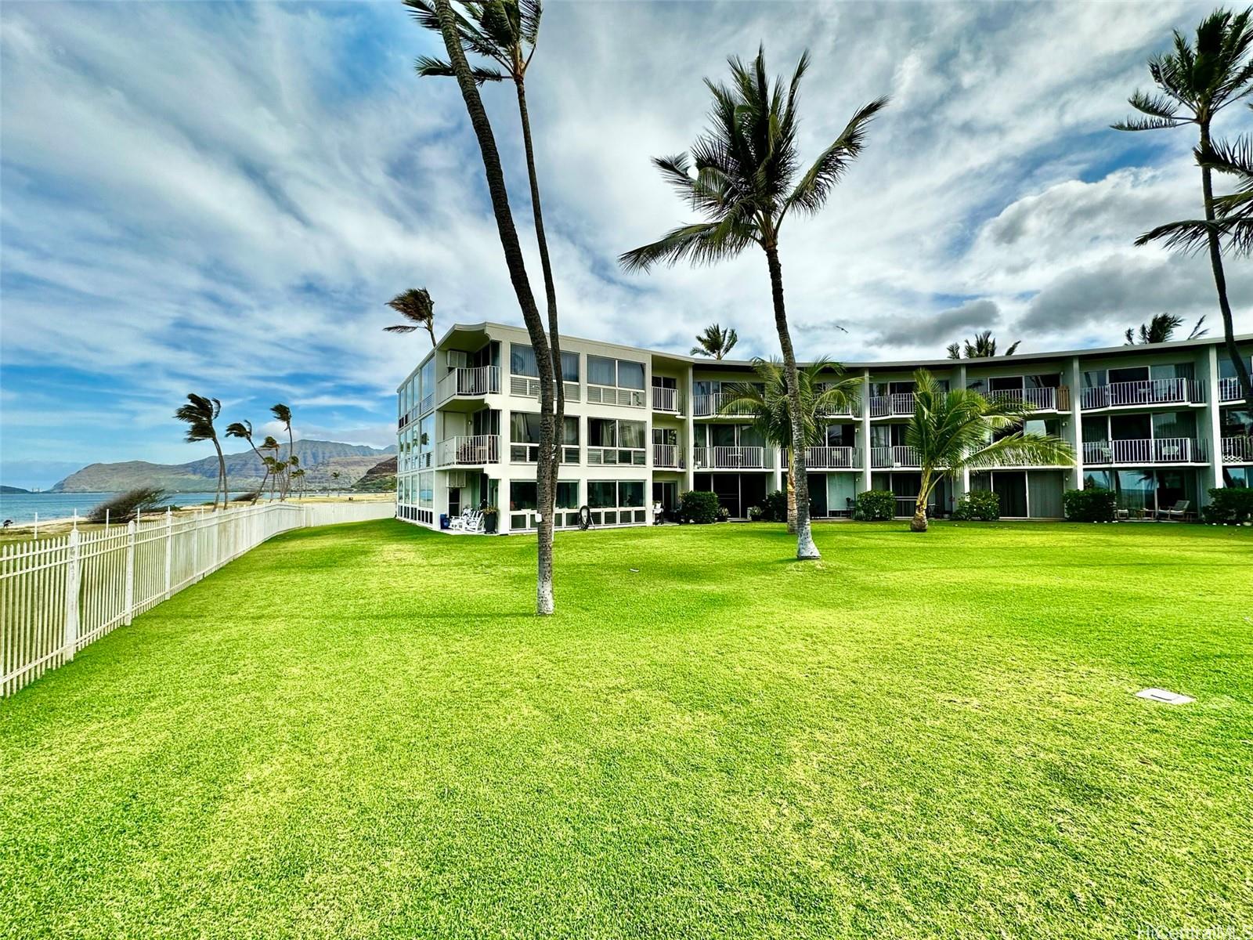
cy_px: 470
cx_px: 626
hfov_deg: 102.1
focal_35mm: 14
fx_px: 507
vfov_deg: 85.7
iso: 50
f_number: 2.2
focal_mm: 2.22
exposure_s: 1/1855
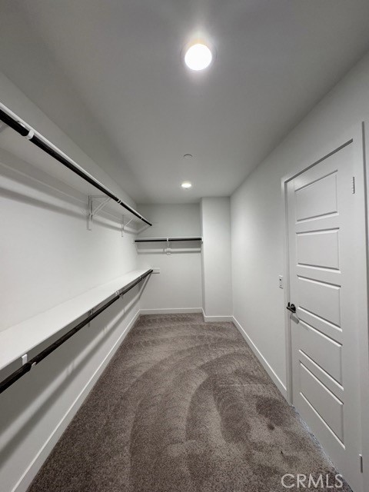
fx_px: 199
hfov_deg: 85.7
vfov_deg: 102.1
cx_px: 184
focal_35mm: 14
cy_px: 246
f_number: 2.2
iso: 250
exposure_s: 1/120
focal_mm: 2.22
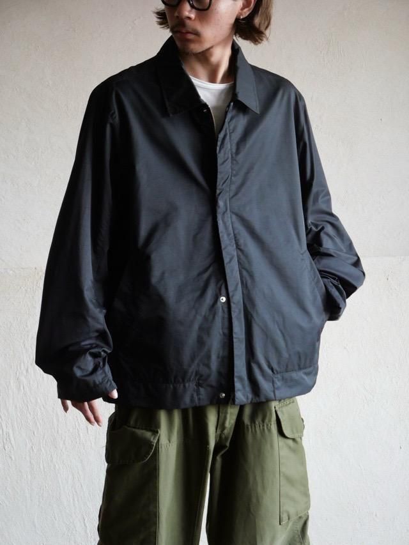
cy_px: 272
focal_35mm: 92
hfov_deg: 16.1
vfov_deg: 21.3
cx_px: 204
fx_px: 1449
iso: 2000
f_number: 3.9
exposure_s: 1/100
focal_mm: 46
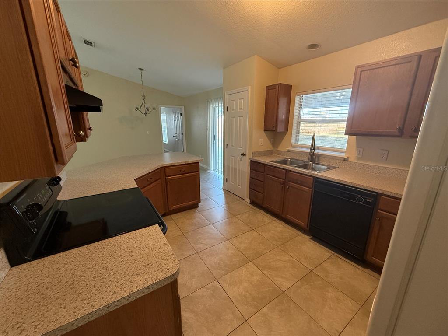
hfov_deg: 102.1
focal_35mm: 14
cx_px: 224
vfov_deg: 85.7
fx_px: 181
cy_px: 168
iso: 400
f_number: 2.2
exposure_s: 1/120
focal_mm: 2.22
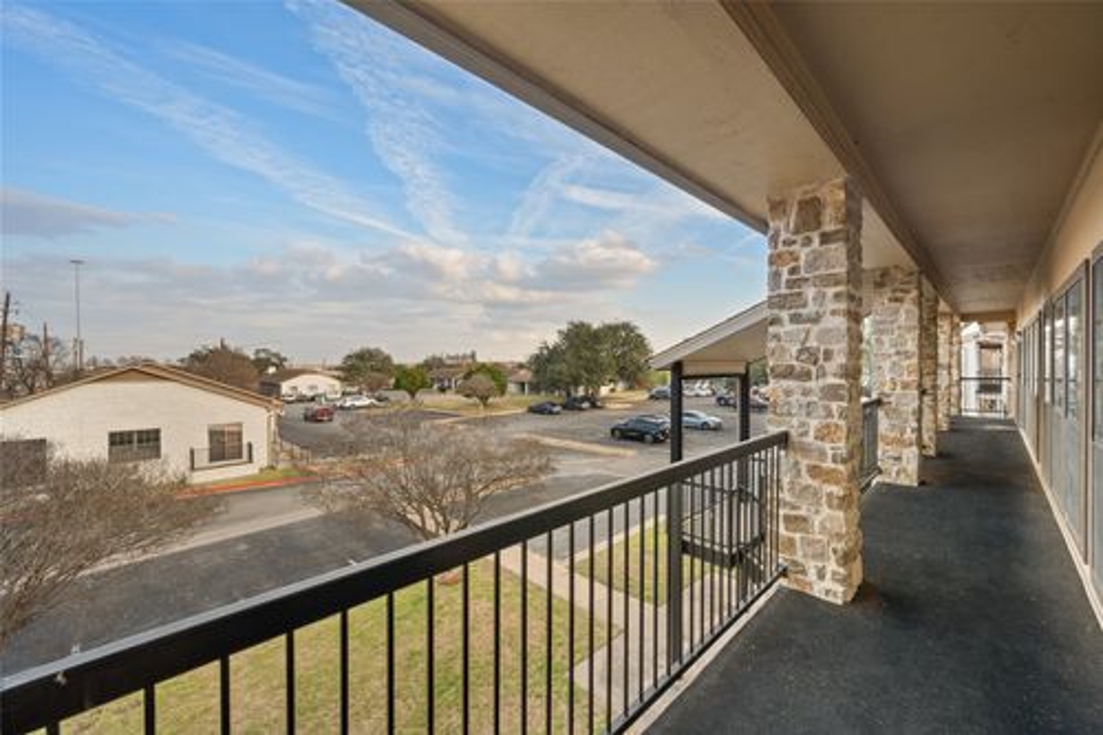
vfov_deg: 81.2
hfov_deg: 104.3
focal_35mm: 14
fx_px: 429
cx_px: 552
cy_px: 368
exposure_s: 1/20
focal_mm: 14
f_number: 8
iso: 250
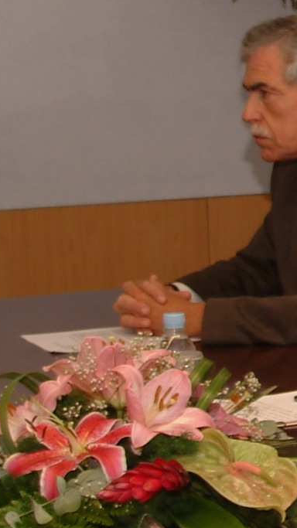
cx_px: 960
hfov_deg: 6.5
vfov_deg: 12.9
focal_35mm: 167
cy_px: 233
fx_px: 2339
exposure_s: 1/60
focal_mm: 24
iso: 200
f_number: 4.8
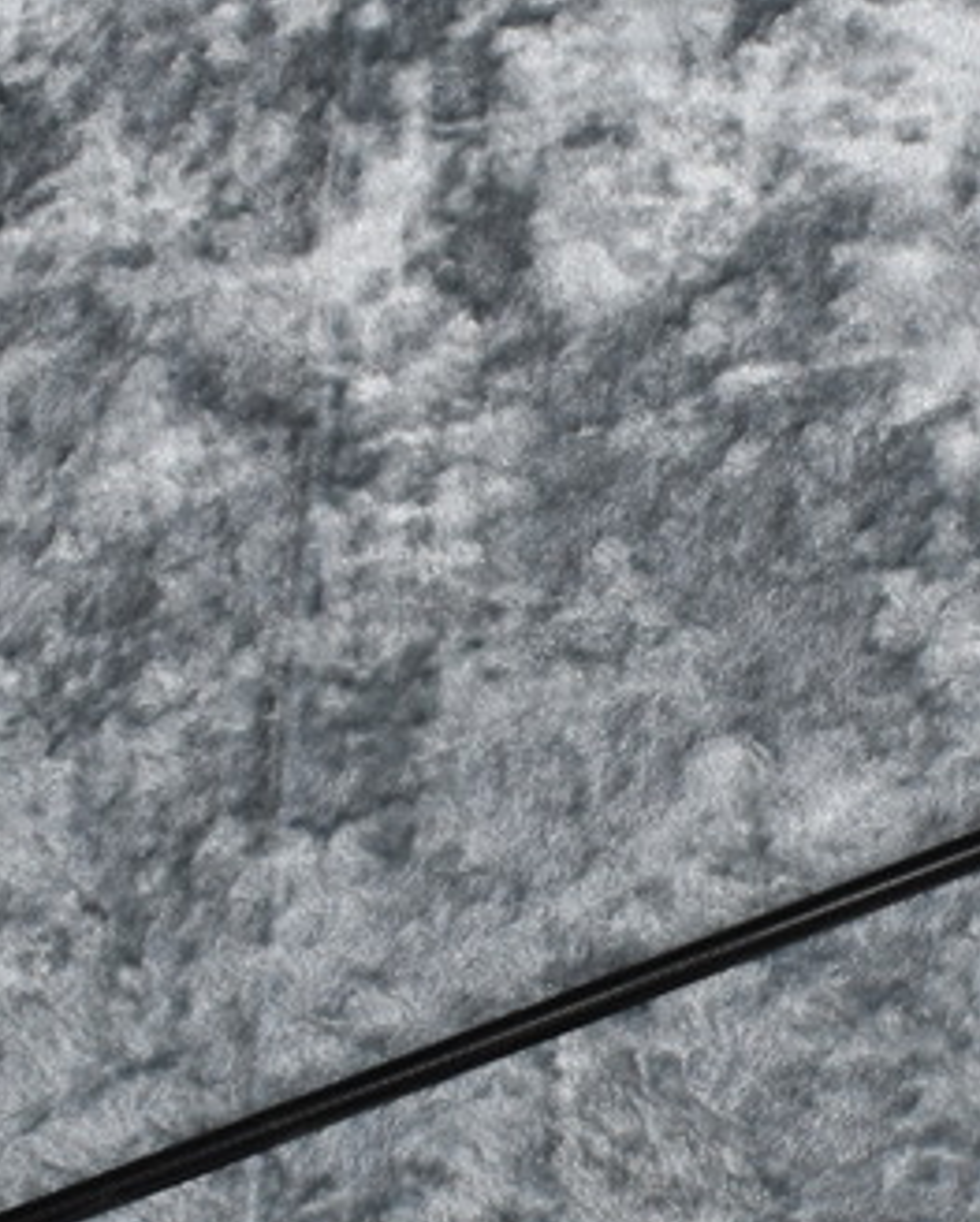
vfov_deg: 24.0
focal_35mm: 79
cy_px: 792
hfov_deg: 19.1
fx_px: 2860
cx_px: 864
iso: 800
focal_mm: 18
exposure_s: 1/100
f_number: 5
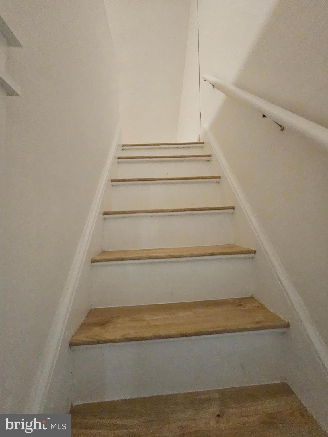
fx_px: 164
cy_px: 218
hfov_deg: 89.9
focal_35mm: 13
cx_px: 164
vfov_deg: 106.2
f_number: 2.2
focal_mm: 1.74
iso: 400
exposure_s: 1/30
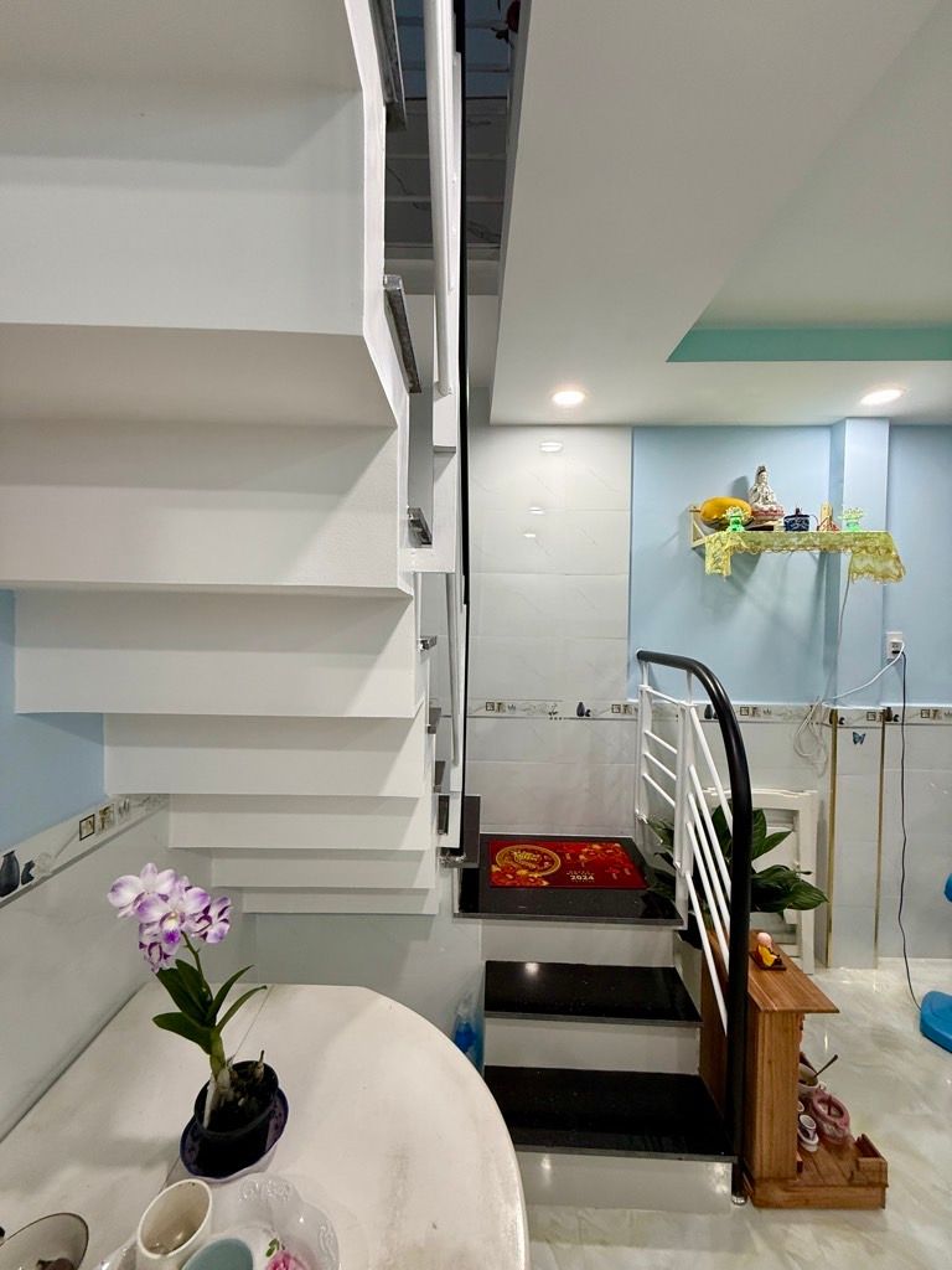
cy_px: 635
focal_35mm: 14
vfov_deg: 102.1
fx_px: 513
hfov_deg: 85.7
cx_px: 476
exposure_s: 1/100
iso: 200
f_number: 2.2
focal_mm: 2.22
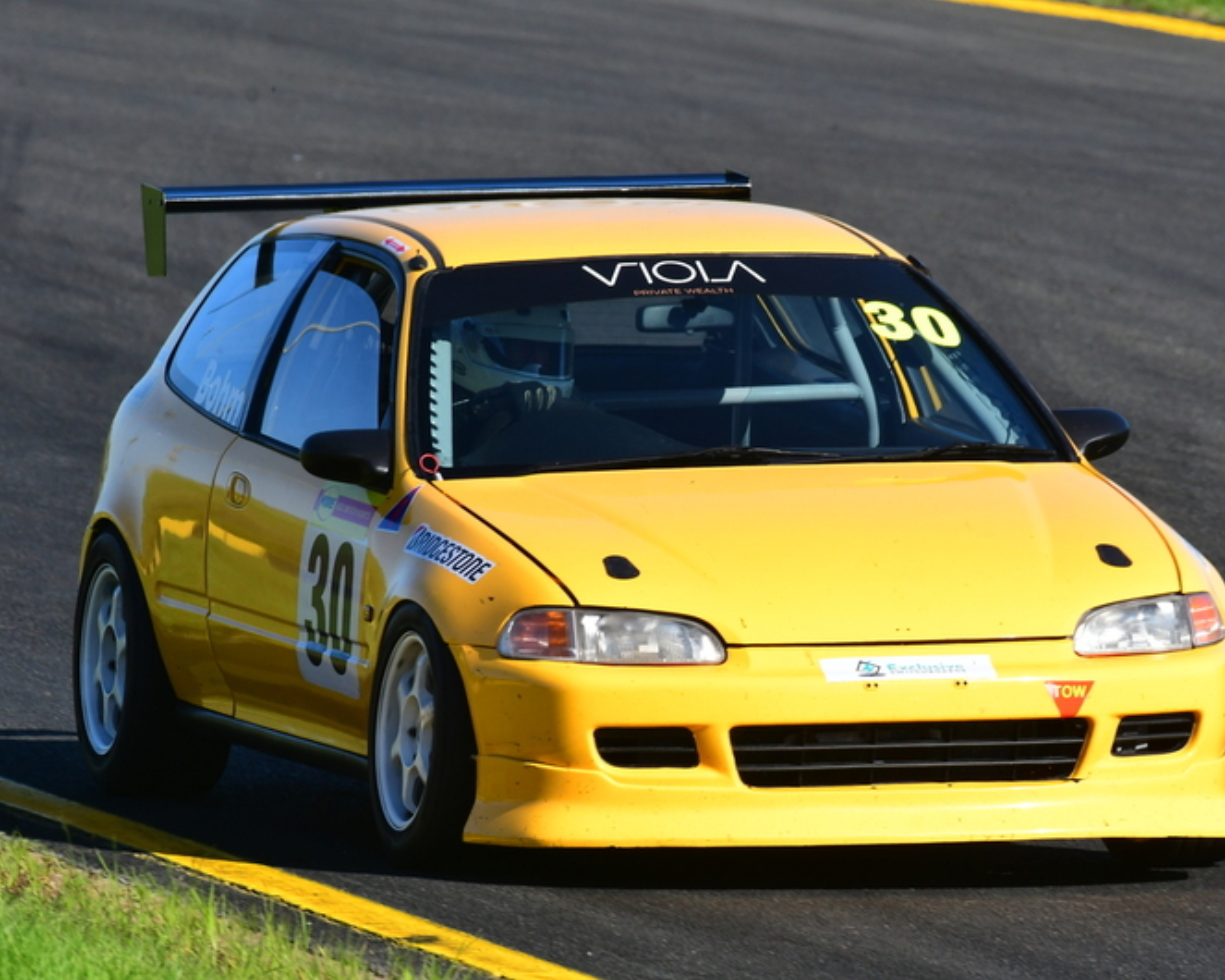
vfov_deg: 1.8
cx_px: 645
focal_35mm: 849
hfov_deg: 2.3
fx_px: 30772
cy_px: 491
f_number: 11
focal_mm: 500
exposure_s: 1/640
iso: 500
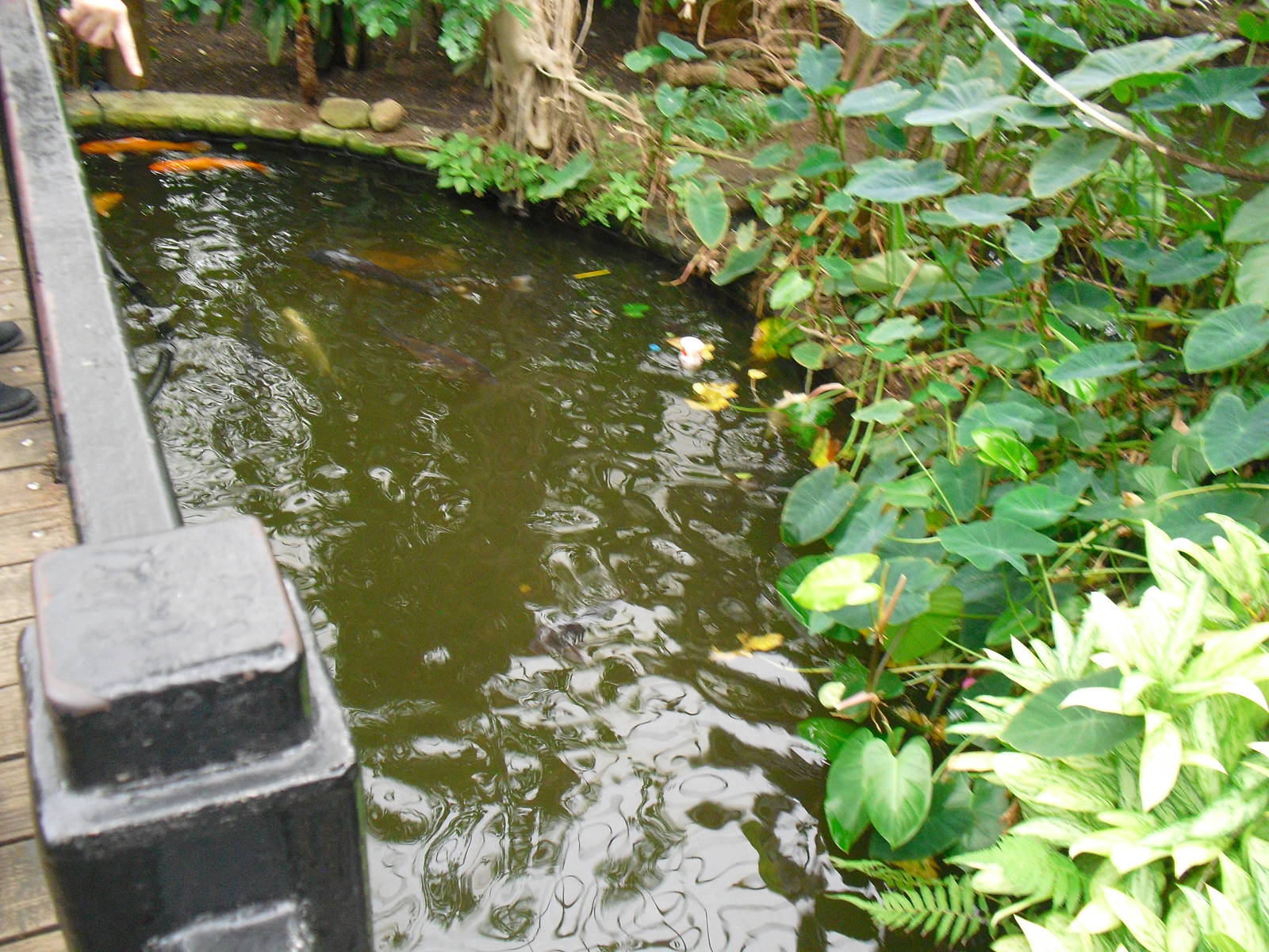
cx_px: 634
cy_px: 476
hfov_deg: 51.4
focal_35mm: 36
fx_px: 1320
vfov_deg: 39.7
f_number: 3.1
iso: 400
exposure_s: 1/60
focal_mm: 6.3
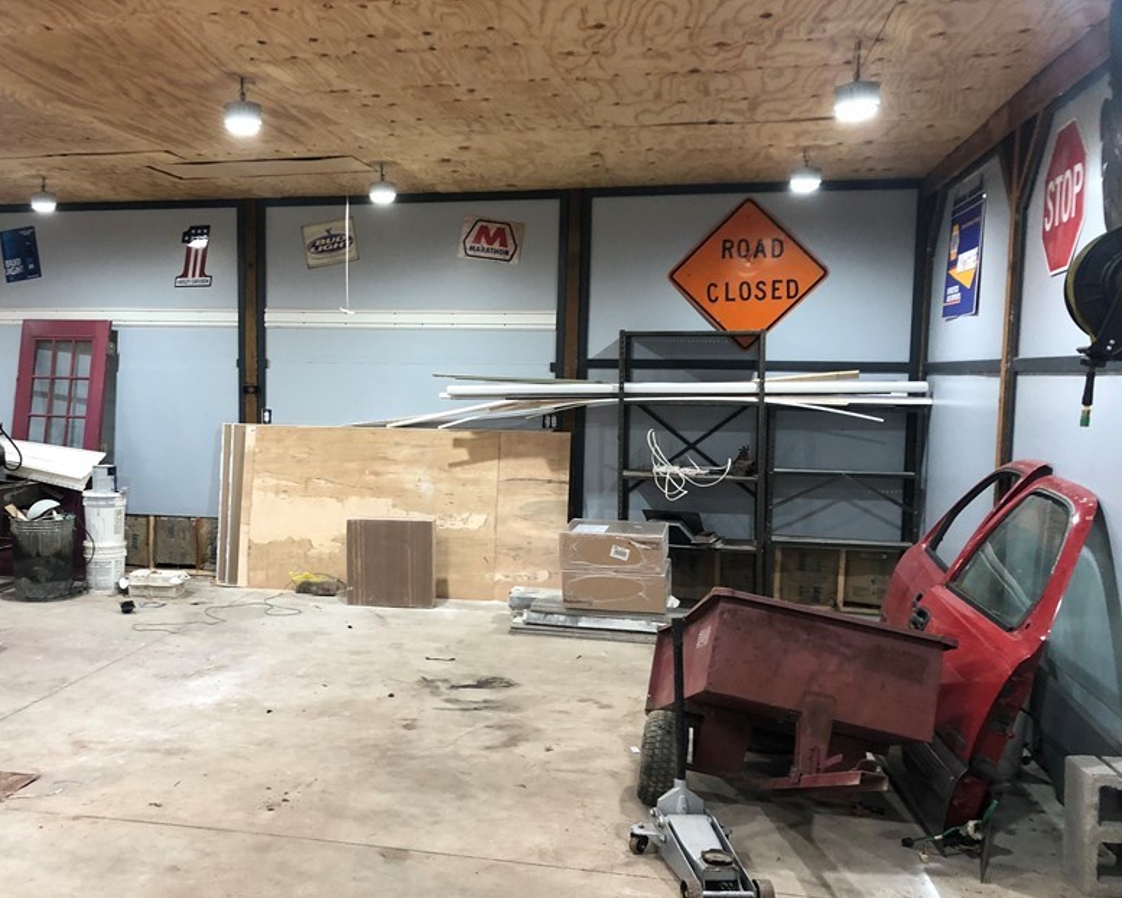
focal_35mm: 36
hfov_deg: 49.6
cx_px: 393
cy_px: 471
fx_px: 1196
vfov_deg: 41.2
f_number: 1.8
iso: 32
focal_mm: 3.99
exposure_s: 1/30
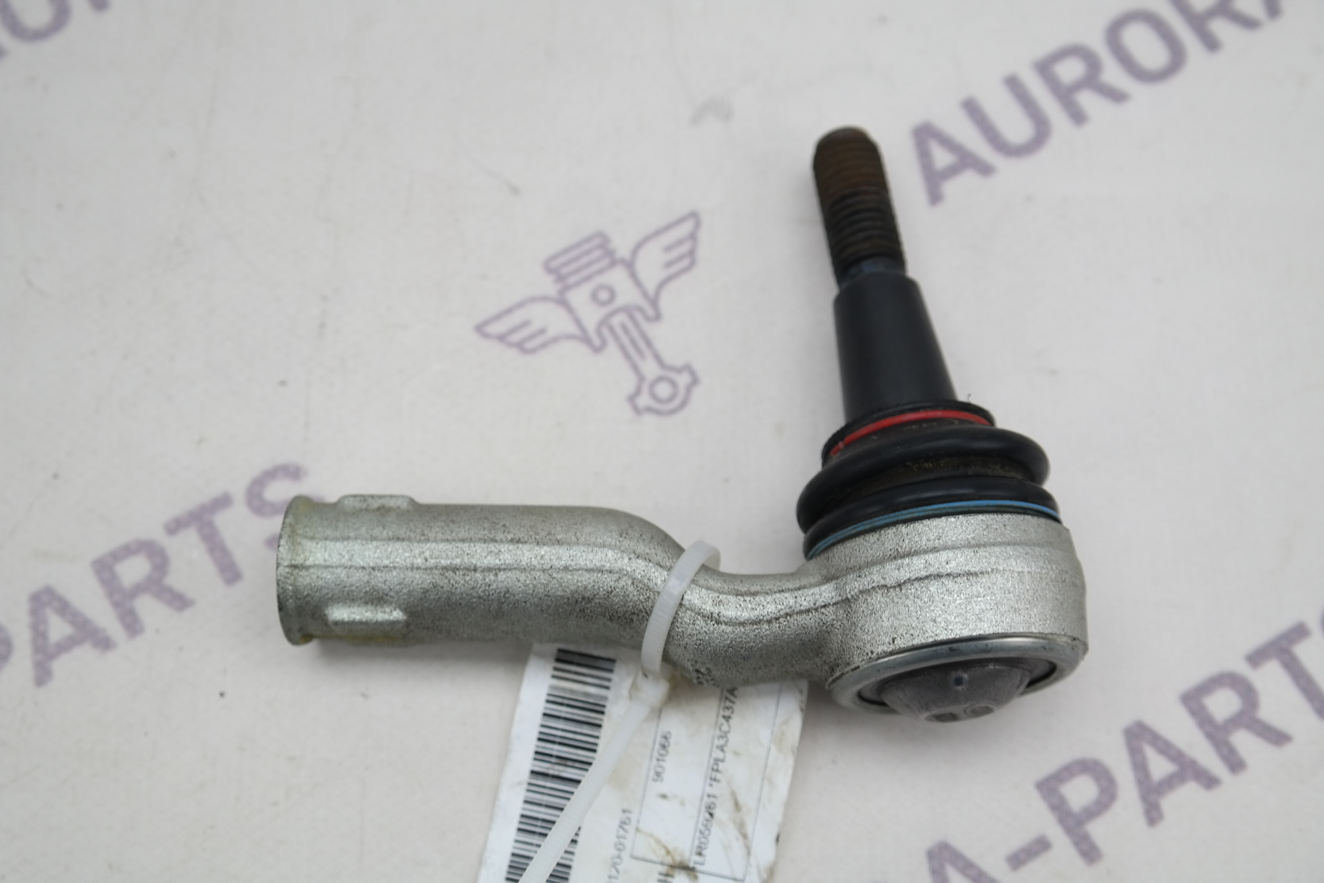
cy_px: 442
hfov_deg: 39.6
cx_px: 662
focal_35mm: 50
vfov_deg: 27.0
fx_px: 1839
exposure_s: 1/125
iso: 200
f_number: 4.5
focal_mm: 33
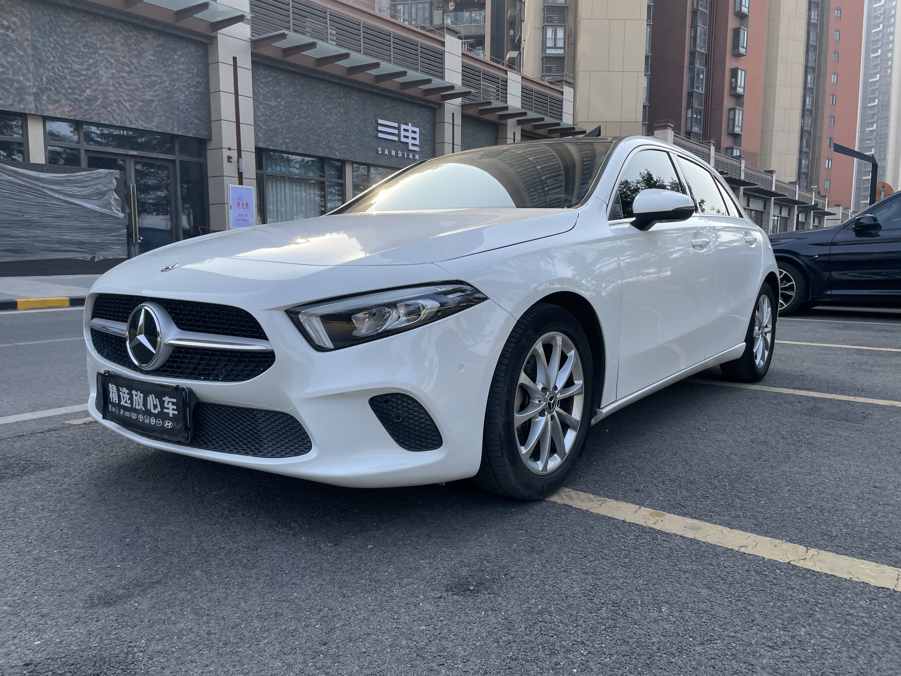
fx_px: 677
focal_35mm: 26
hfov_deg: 67.3
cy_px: 338
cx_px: 450
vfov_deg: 53.1
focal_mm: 4.2
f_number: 1.6
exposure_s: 1/1742
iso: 32
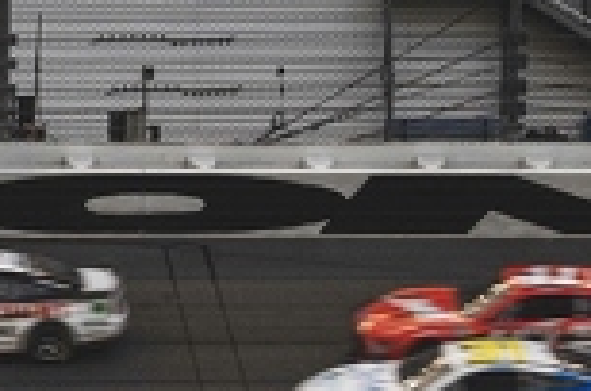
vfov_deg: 3.8
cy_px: 117
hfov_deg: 5.7
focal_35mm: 361
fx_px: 5914
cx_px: -119
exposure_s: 1/400
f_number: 2.8
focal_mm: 70
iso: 160
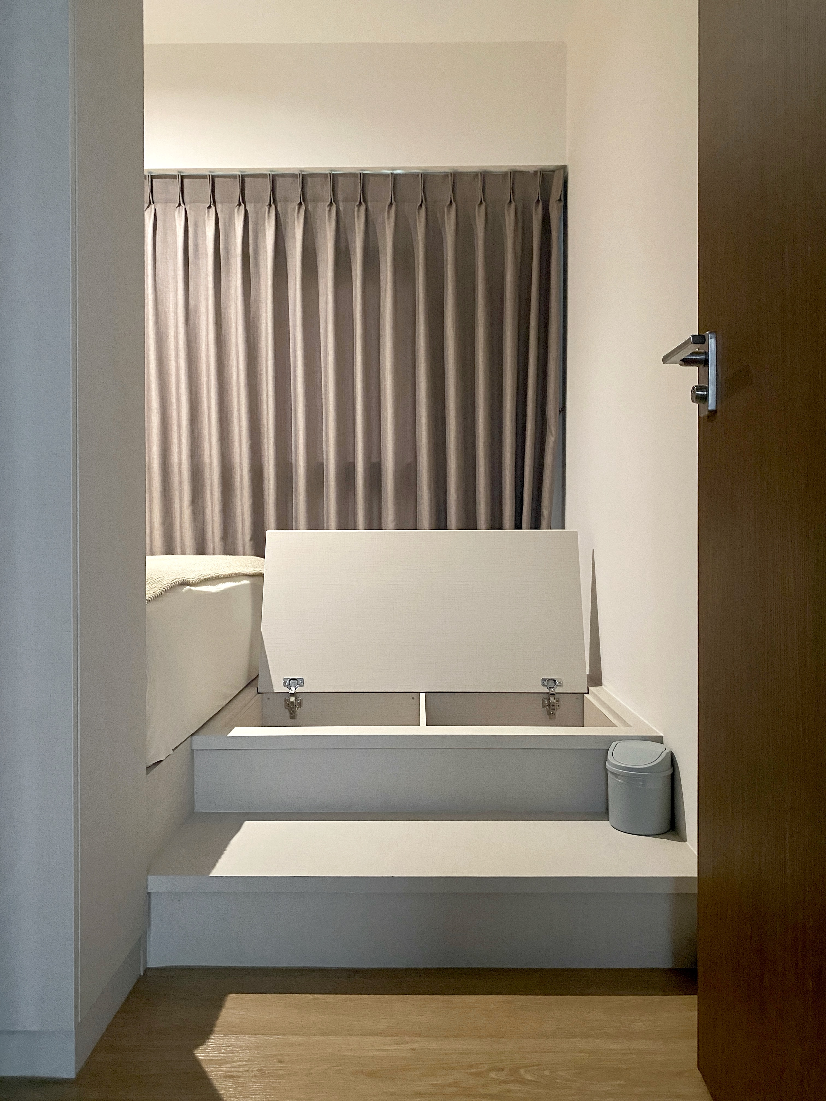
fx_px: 827
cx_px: 413
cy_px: 550
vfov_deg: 67.3
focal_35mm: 26
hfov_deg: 53.1
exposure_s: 1/33
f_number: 1.8
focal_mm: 4.25
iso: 400
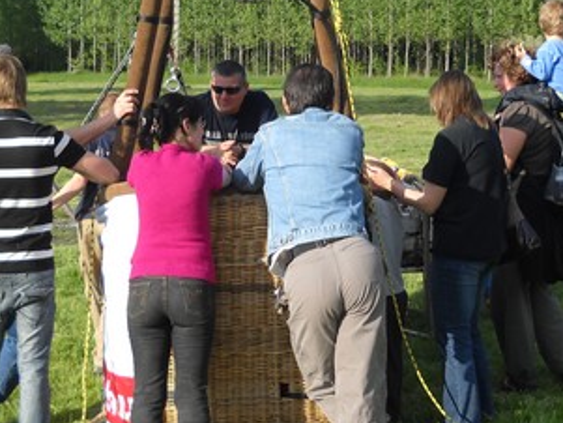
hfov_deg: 26.0
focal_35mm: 75
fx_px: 1220
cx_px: 273
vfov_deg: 19.6
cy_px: 186
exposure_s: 1/176
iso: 64
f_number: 5.5
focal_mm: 6.72
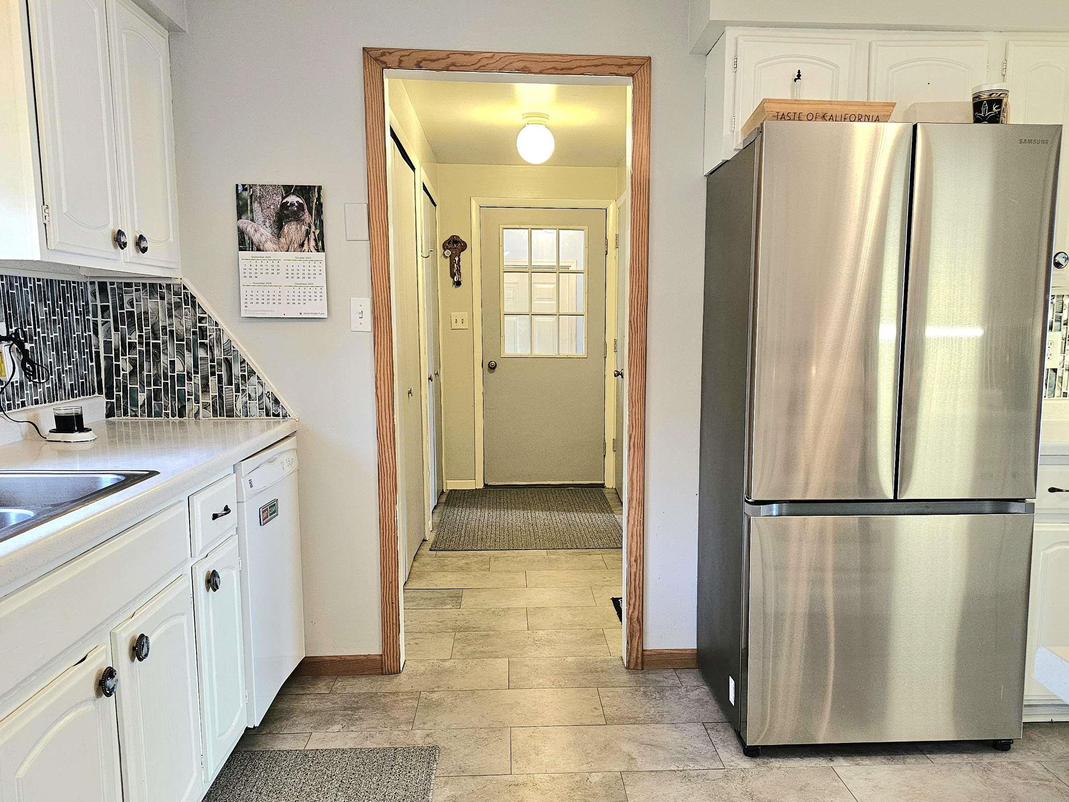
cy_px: 451
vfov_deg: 46.7
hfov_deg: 59.9
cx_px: 571
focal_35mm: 30
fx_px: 926
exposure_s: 1/120
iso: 500
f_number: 1.7
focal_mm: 6.3
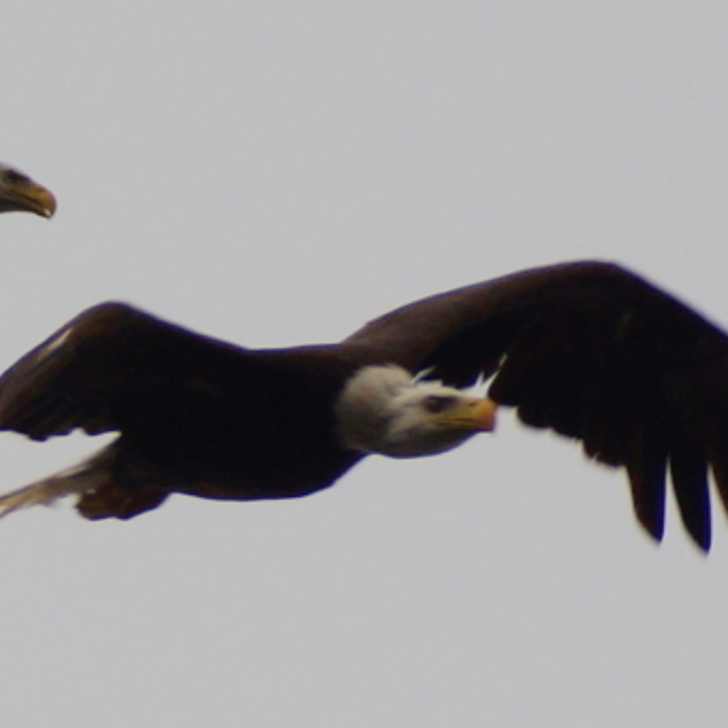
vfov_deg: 1.9
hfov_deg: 1.9
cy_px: 218
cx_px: 123
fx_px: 22247
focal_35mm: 935
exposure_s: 1/500
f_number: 6.3
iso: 100
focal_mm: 250
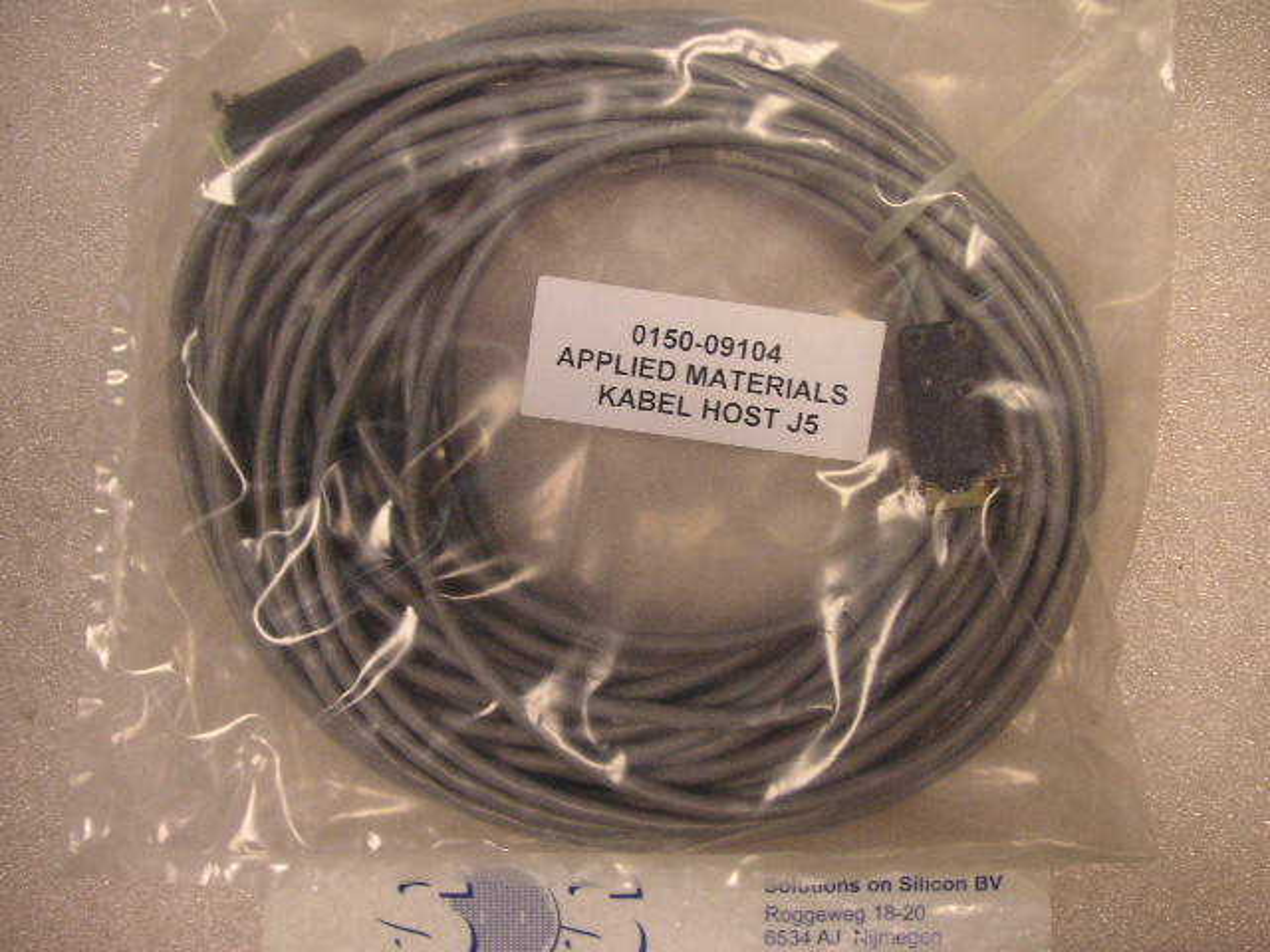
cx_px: 635
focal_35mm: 37
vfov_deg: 38.7
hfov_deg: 50.1
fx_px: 1357
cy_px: 476
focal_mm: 6.1
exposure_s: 1/45
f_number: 2.8
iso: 125
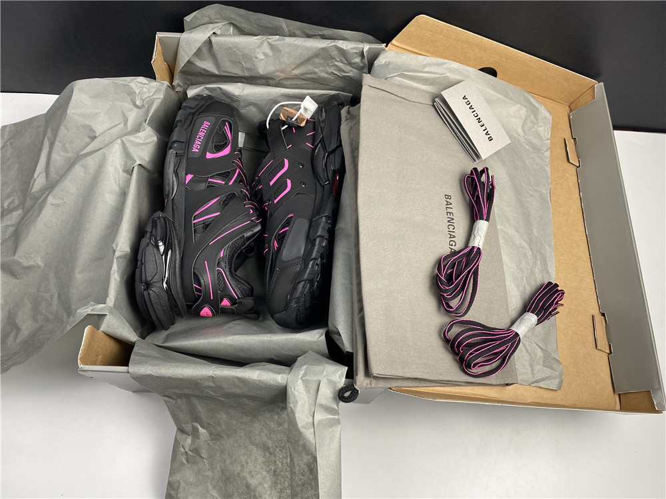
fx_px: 500
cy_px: 250
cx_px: 333
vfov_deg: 53.1
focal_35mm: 26
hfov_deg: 67.3
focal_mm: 4.25
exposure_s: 1/100
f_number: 1.8
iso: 100
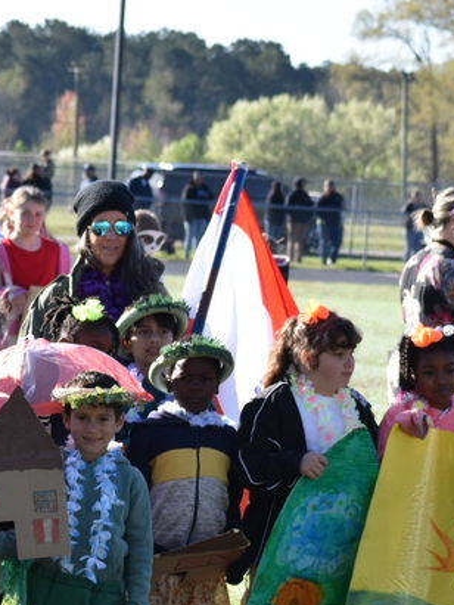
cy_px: 492
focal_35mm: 252
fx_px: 4402
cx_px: -34
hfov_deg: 5.9
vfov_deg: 7.8
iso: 280
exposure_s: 1/500
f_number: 5.6
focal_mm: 70
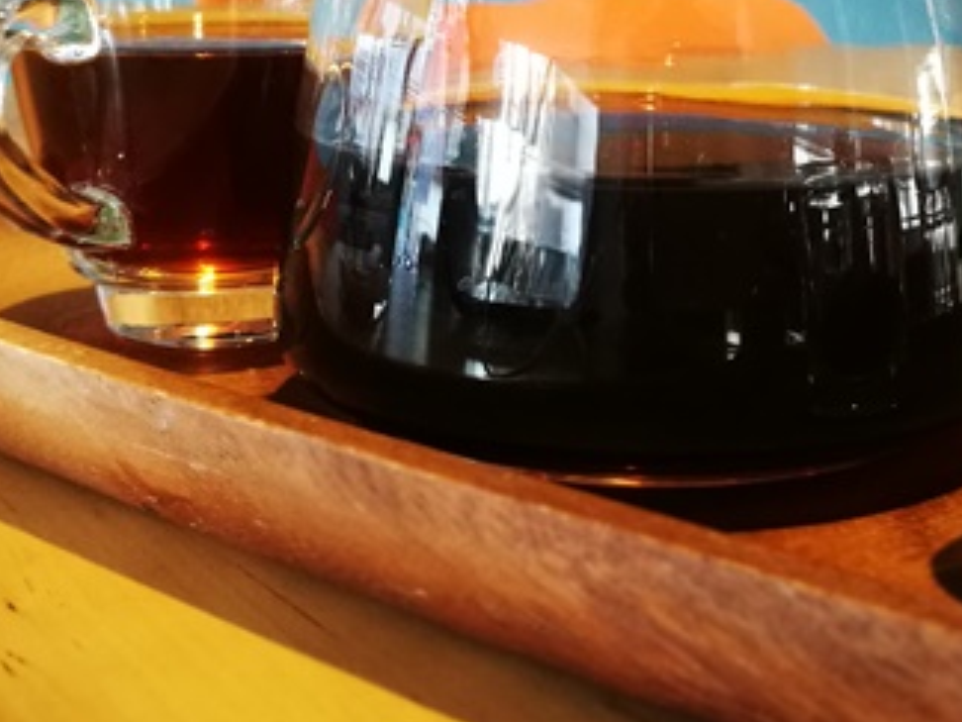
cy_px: 101
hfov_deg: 31.6
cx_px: 713
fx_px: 1667
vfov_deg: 23.9
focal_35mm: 60
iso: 400
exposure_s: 1/24
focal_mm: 4.5
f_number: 4
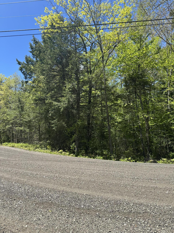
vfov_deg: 71.6
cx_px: 87
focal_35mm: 24
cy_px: 116
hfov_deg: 56.8
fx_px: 161
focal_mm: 6.86
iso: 80
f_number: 1.78
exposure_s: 1/2070
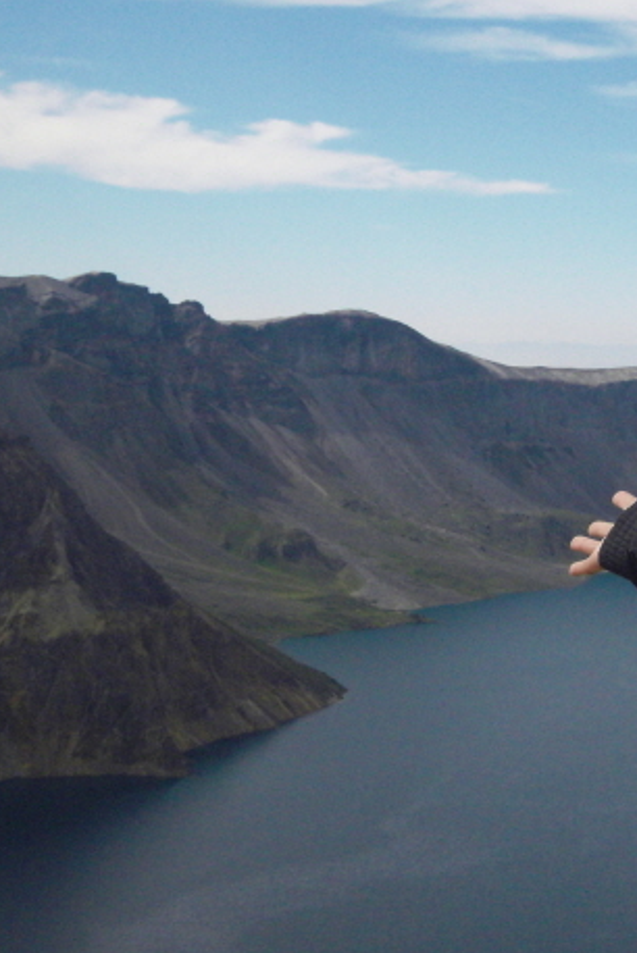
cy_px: 426
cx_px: 710
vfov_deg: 20.8
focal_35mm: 98
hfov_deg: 13.7
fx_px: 2597
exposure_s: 1/400
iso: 200
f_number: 9.9
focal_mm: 8.5
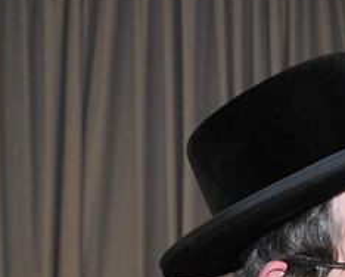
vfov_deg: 9.0
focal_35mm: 168
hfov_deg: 11.5
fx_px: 1718
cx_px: 147
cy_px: 381
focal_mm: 30
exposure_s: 1/100
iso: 1600
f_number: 4
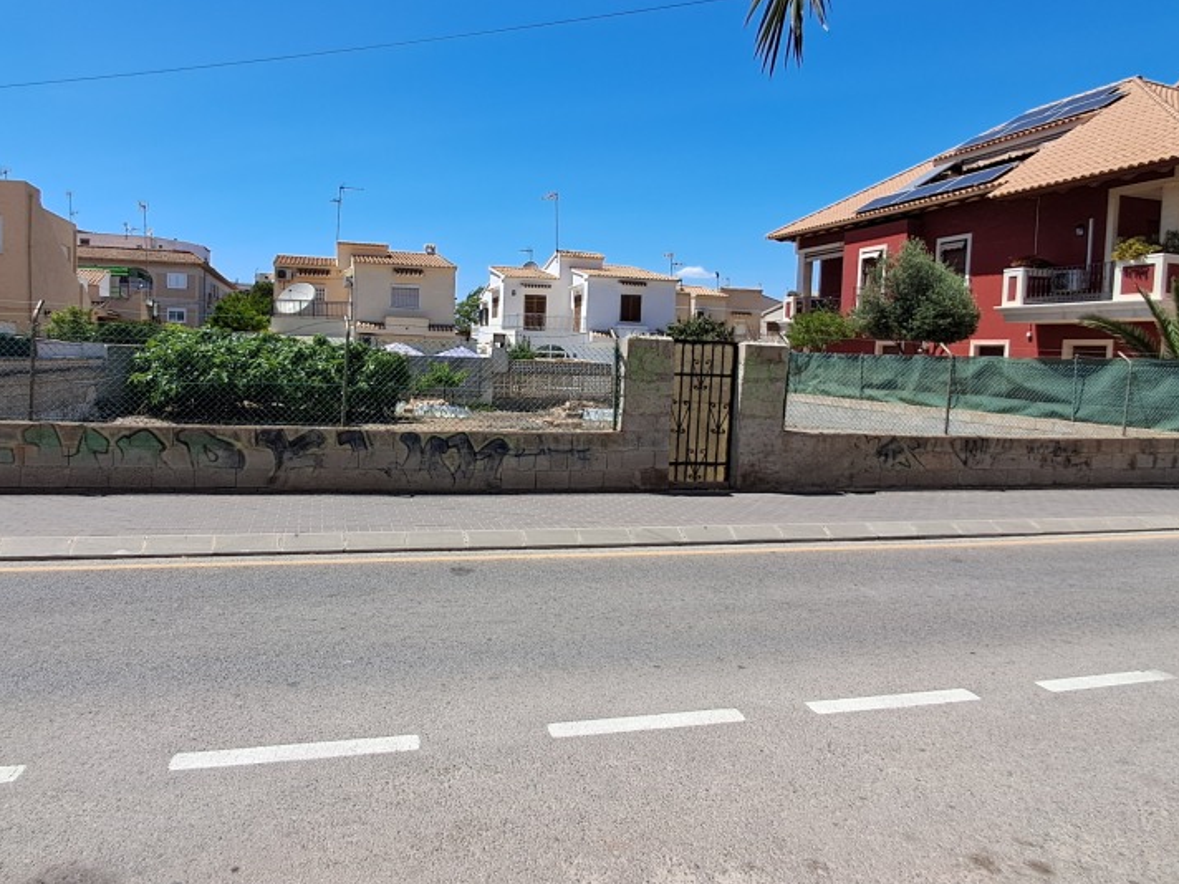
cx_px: 502
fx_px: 783
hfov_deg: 73.5
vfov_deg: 58.8
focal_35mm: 23
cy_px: 412
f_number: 2.2
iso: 40
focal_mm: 1.64
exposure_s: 1/1406
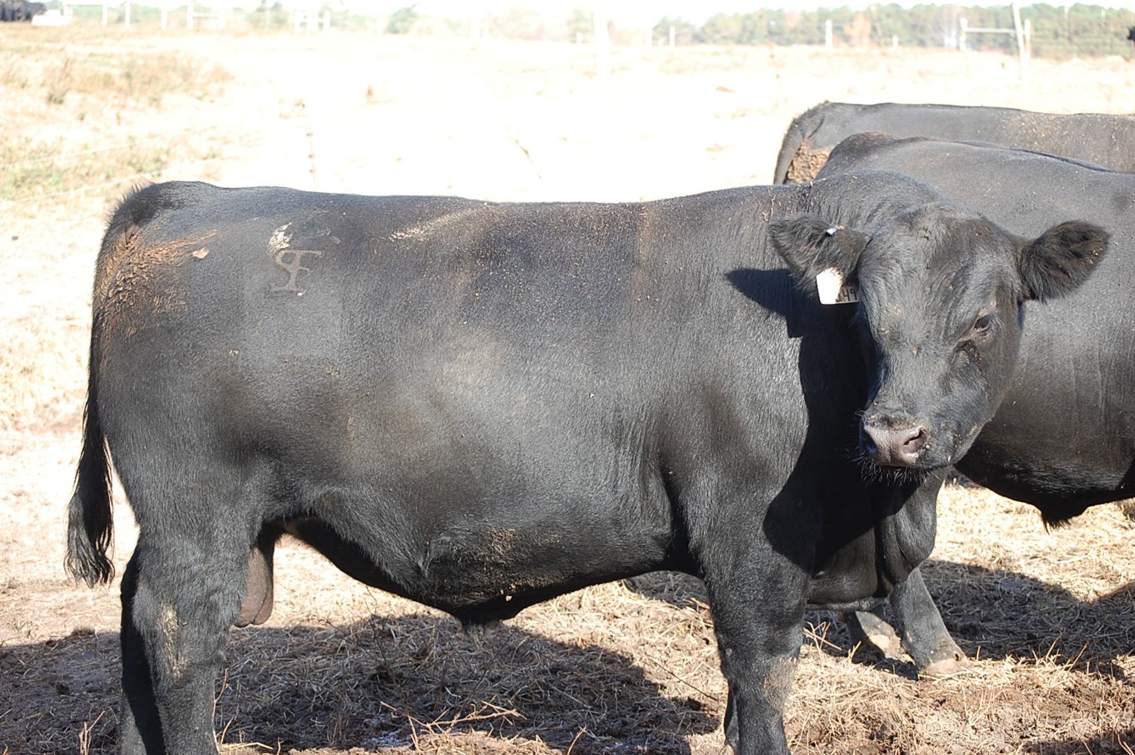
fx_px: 2599
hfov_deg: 24.6
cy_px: 378
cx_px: 568
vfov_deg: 16.5
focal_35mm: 82
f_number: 5.6
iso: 200
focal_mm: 55
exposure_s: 1/125
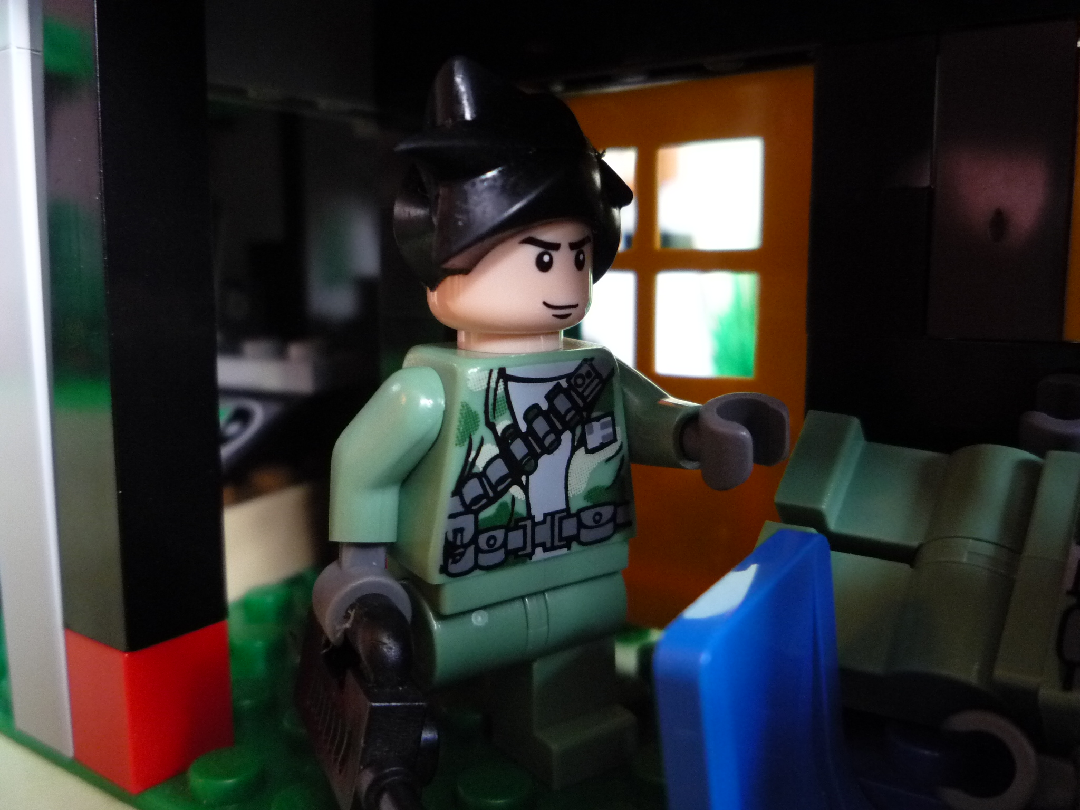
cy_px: 405
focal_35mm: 30
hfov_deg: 60.0
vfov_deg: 46.8
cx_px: 540
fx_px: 936
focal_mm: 5.2
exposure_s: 1/8
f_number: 3.3
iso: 400
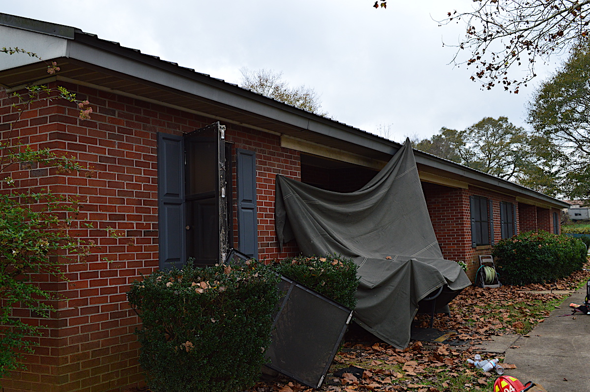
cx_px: 295
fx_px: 639
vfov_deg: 34.2
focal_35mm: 39
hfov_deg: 49.6
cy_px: 196
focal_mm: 26
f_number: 9
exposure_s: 1/80
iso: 400
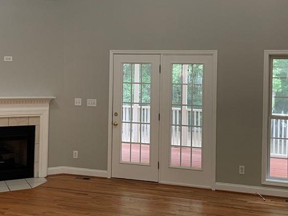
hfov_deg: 40.4
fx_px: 391
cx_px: 152
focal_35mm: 47
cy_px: 81
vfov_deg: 30.8
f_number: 1.6
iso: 100
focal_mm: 4.2
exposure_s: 1/60
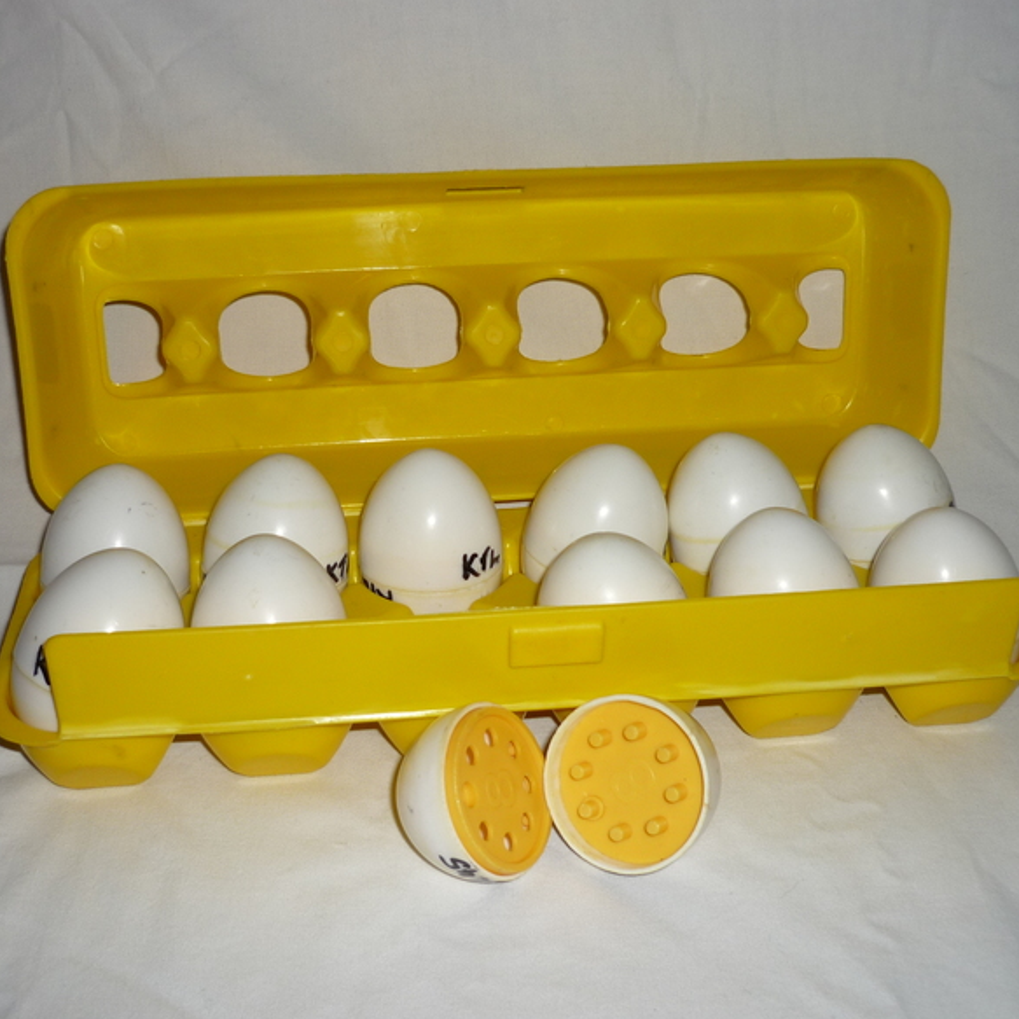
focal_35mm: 40
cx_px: 481
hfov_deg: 41.8
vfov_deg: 41.9
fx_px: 1332
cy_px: 509
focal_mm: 5.5
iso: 100
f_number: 2.8
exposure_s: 1/30
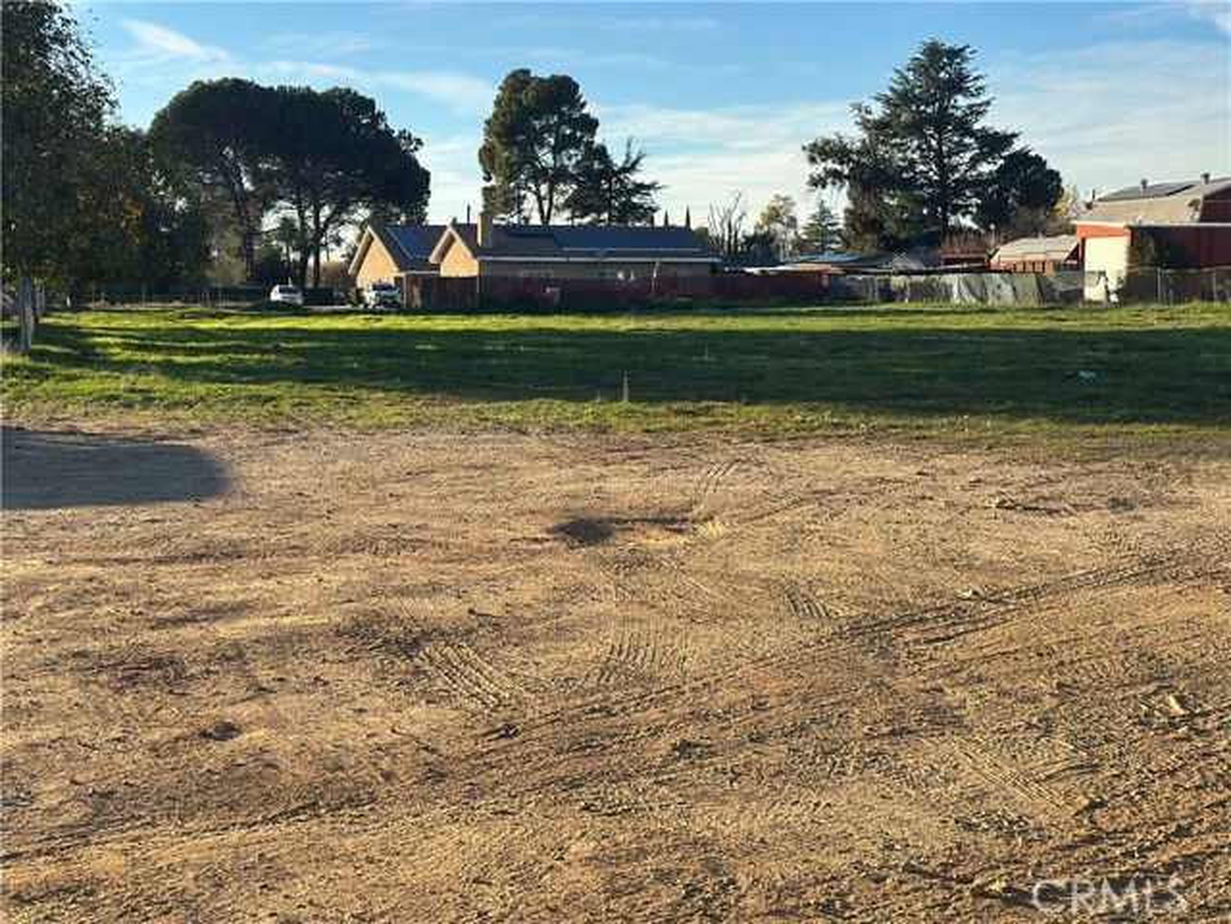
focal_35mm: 48
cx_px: 616
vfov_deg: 30.3
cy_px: 462
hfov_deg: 39.7
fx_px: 1707
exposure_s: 1/2597
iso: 80
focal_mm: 6.86
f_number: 1.78
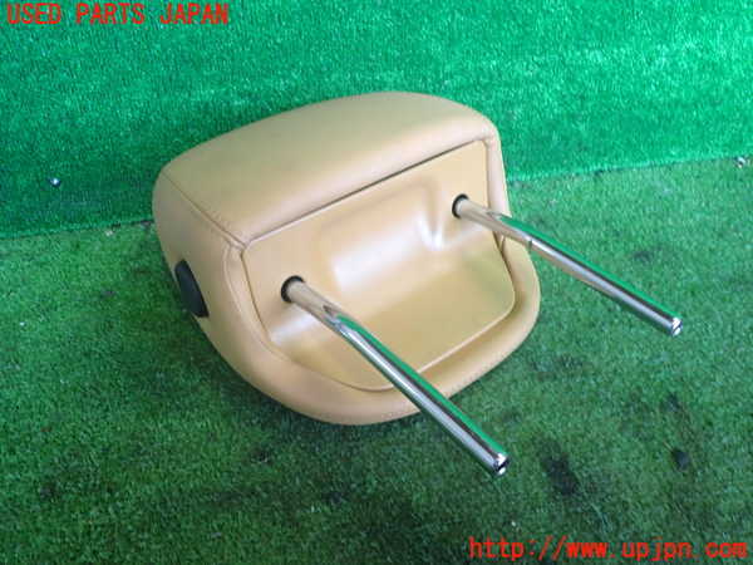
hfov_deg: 60.0
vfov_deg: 46.8
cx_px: 376
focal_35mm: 30
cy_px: 282
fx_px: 653
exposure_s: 1/60
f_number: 2.3
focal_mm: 5.4
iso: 200
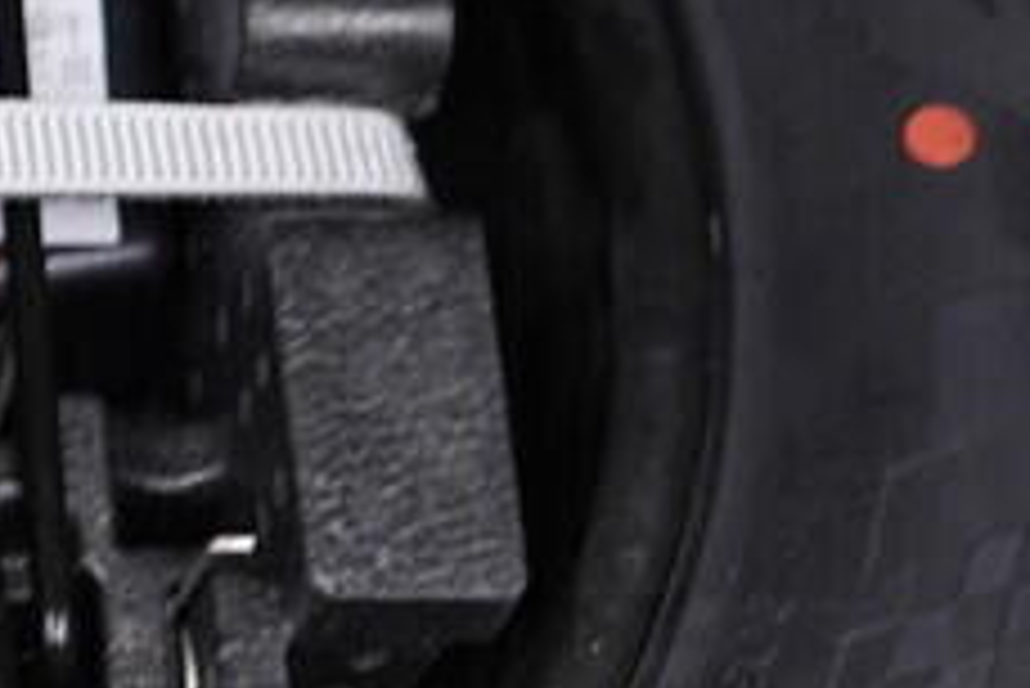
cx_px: -697
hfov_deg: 11.9
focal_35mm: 161
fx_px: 4609
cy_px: 295
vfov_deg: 8.5
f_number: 2.8
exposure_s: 1/40
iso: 250
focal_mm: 24
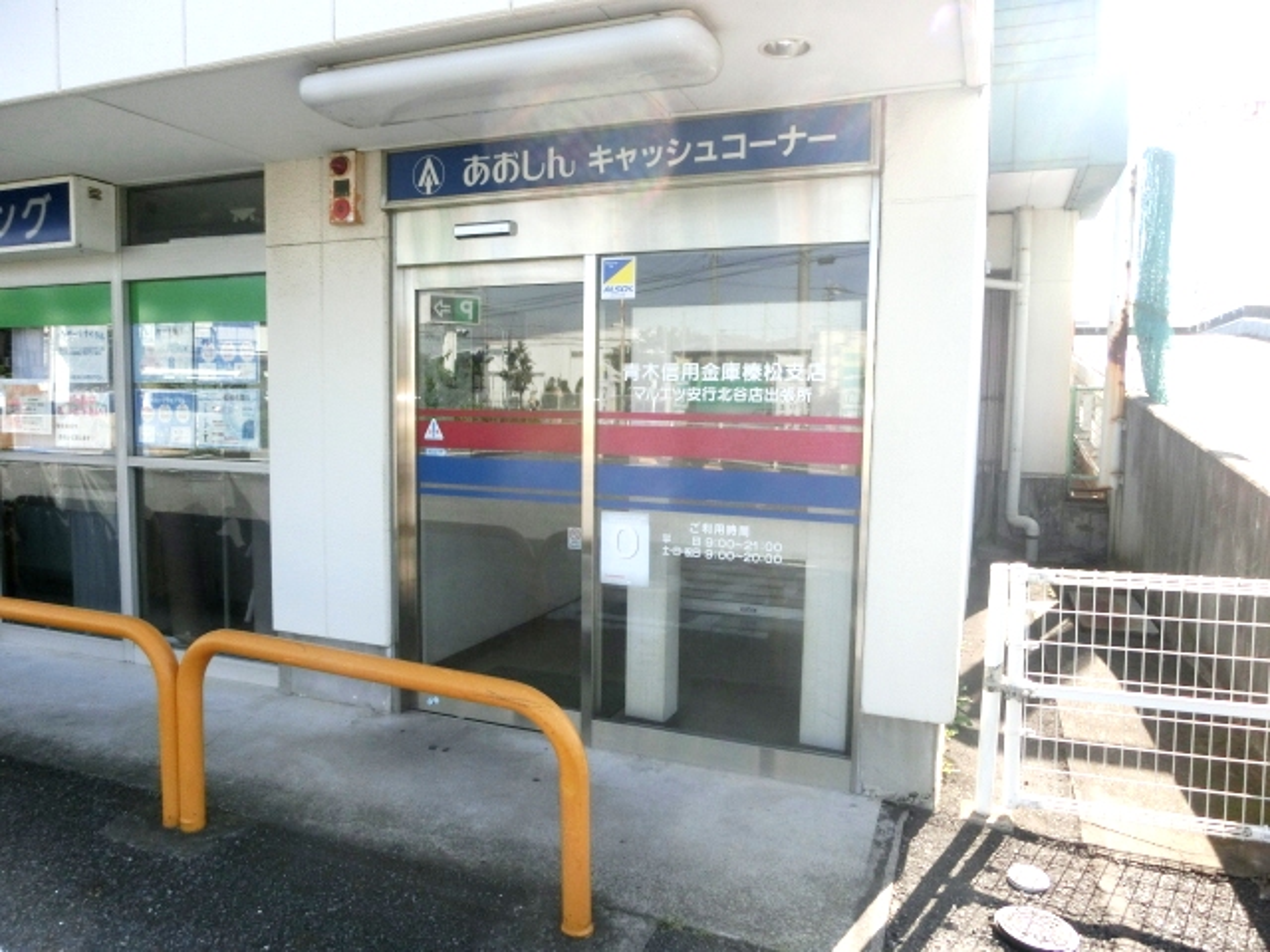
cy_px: 476
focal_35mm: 24
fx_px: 881
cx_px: 635
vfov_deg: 56.8
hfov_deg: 71.6
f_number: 3
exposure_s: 1/1000
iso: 125
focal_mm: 4.24
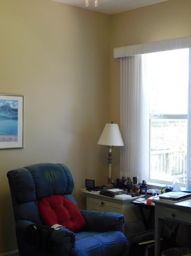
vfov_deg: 35.6
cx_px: 141
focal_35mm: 54
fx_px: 398
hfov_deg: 26.7
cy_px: 128
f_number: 3.6
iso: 220
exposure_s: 1/30
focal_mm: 7.1
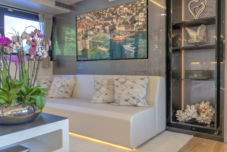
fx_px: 202
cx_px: 114
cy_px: 76
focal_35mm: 32
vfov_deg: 41.1
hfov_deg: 58.7
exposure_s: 1/30
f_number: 5
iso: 400
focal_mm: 32
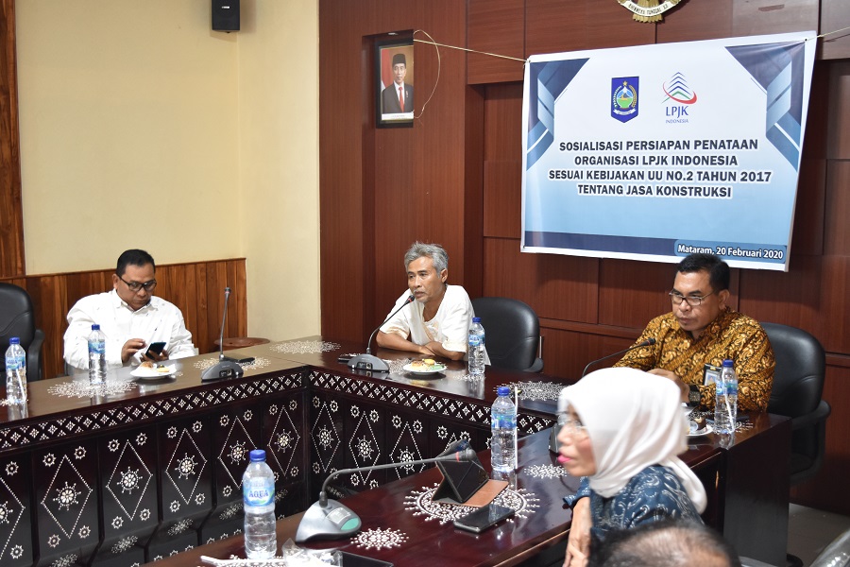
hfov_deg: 47.9
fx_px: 956
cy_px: 284
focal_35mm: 40
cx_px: 425
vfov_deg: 33.0
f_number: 4
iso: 1250
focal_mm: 27
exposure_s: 1/8
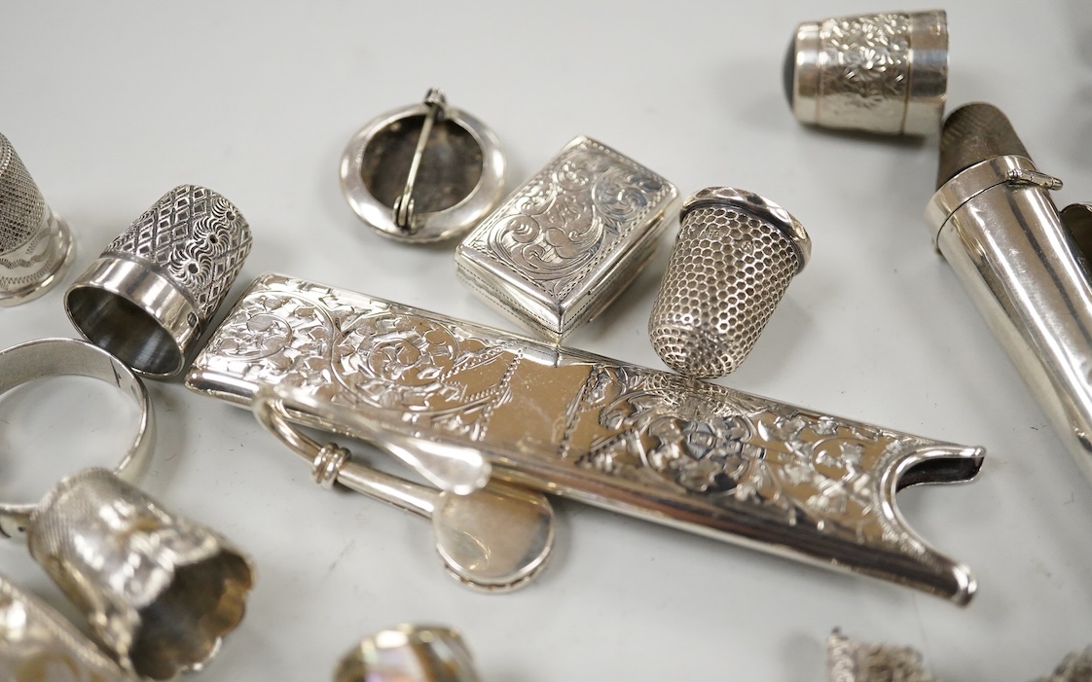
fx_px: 1369
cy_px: 353
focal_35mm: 46
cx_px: 546
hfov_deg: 43.5
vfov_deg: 28.0
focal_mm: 30
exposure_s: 1/640
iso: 2500
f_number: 3.5
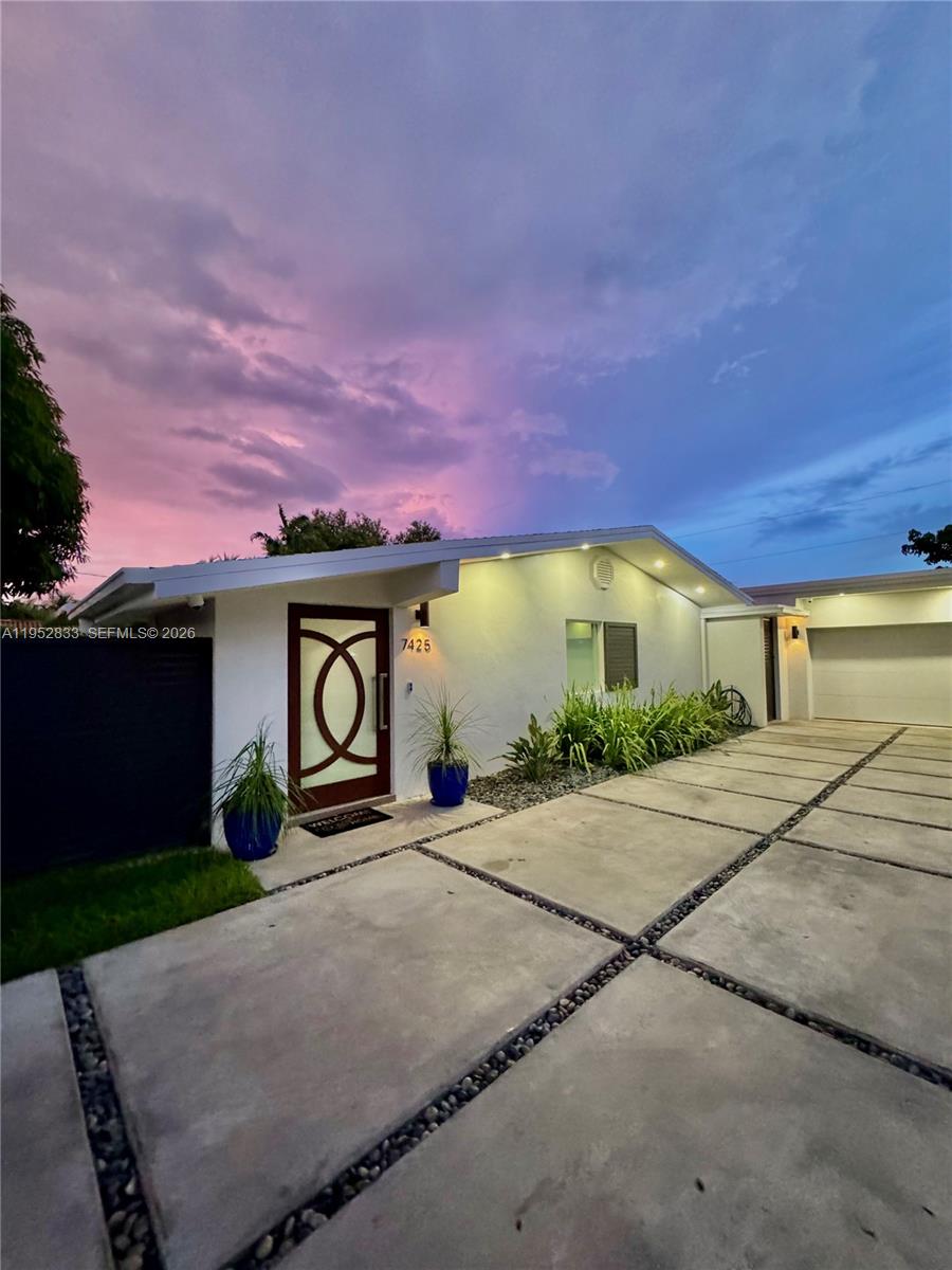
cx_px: 476
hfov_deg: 85.7
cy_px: 635
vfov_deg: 102.1
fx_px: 513
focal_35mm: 14
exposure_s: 1/60
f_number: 2.2
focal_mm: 2.22
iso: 800
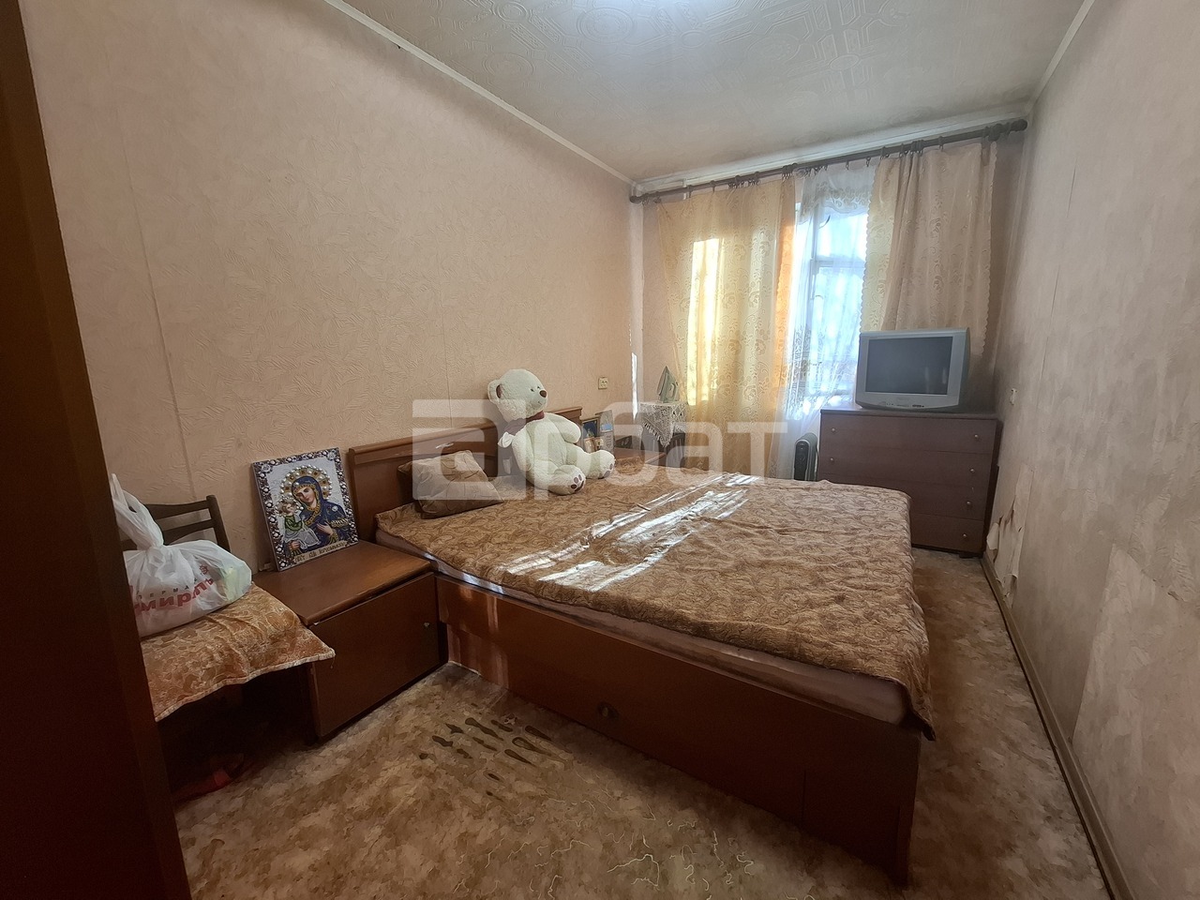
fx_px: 451
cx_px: 600
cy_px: 450
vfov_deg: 89.9
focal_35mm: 13
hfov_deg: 106.2
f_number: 2.2
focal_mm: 1.74
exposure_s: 1/50
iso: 40
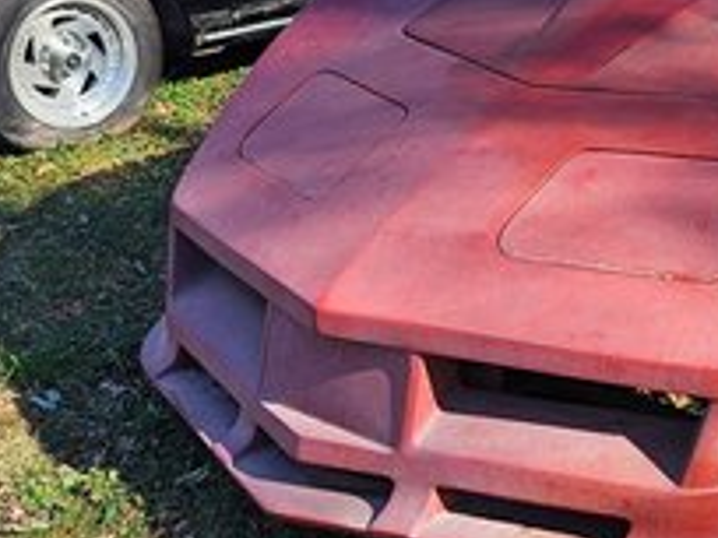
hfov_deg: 26.8
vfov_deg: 20.7
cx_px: 582
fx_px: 1473
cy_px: 202
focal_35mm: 71
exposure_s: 1/599
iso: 25
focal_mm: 5.4
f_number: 1.8
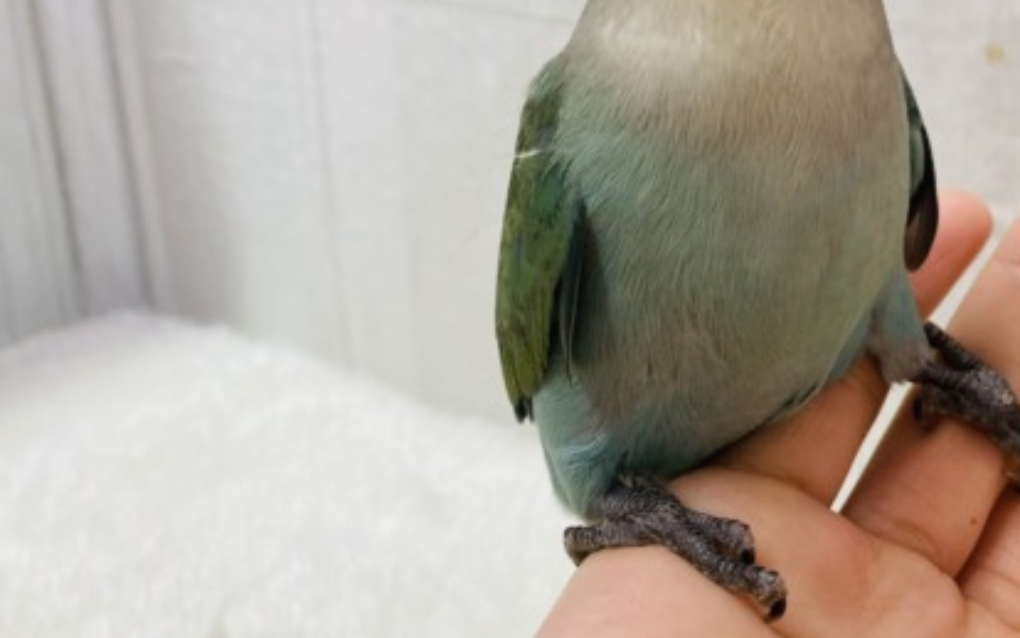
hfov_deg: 47.0
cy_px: 113
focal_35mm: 41
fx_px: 1140
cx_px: 724
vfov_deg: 30.4
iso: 80
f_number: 1.8
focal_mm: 4.25
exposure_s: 1/100
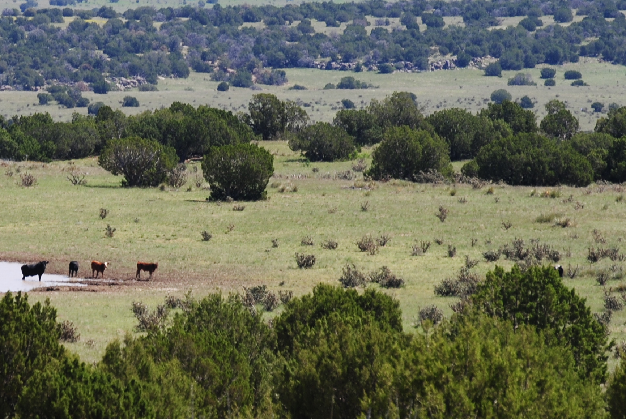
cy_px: 264
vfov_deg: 2.7
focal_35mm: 520
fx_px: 9056
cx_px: 30
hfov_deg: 4.0
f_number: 10
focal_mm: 155
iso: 140
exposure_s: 1/250
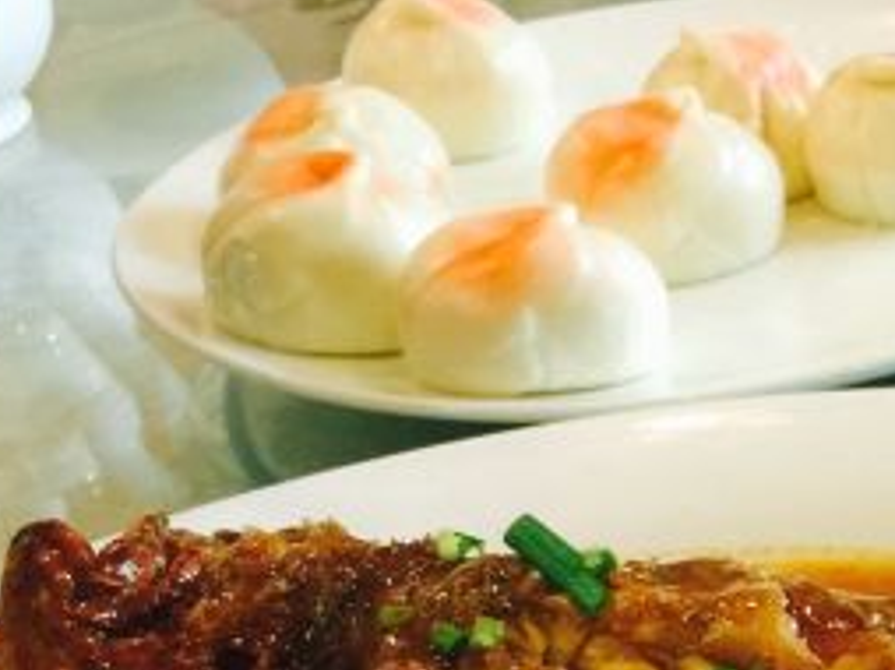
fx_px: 2066
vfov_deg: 17.5
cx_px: 1068
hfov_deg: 22.5
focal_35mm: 80
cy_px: 809
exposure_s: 1/17
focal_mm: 4.15
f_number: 2.2
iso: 64
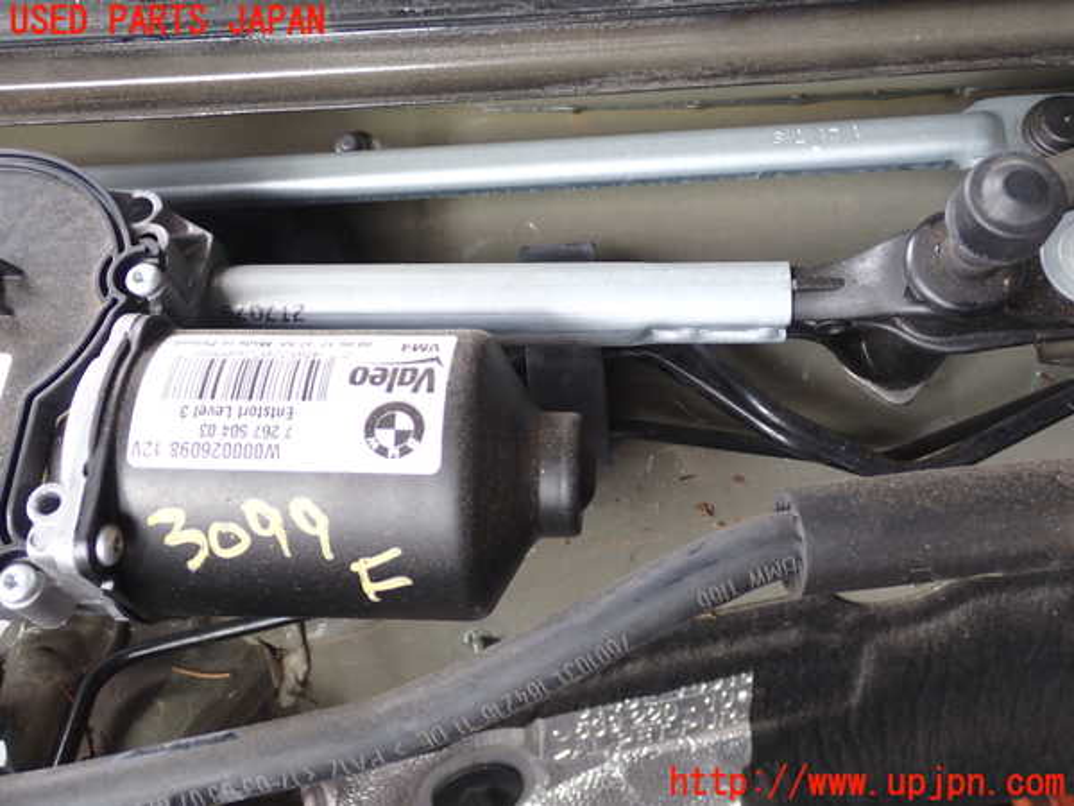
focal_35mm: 38
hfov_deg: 49.0
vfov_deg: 37.7
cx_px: 537
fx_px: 1179
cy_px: 403
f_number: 2.7
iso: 200
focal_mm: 6.83
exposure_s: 1/50
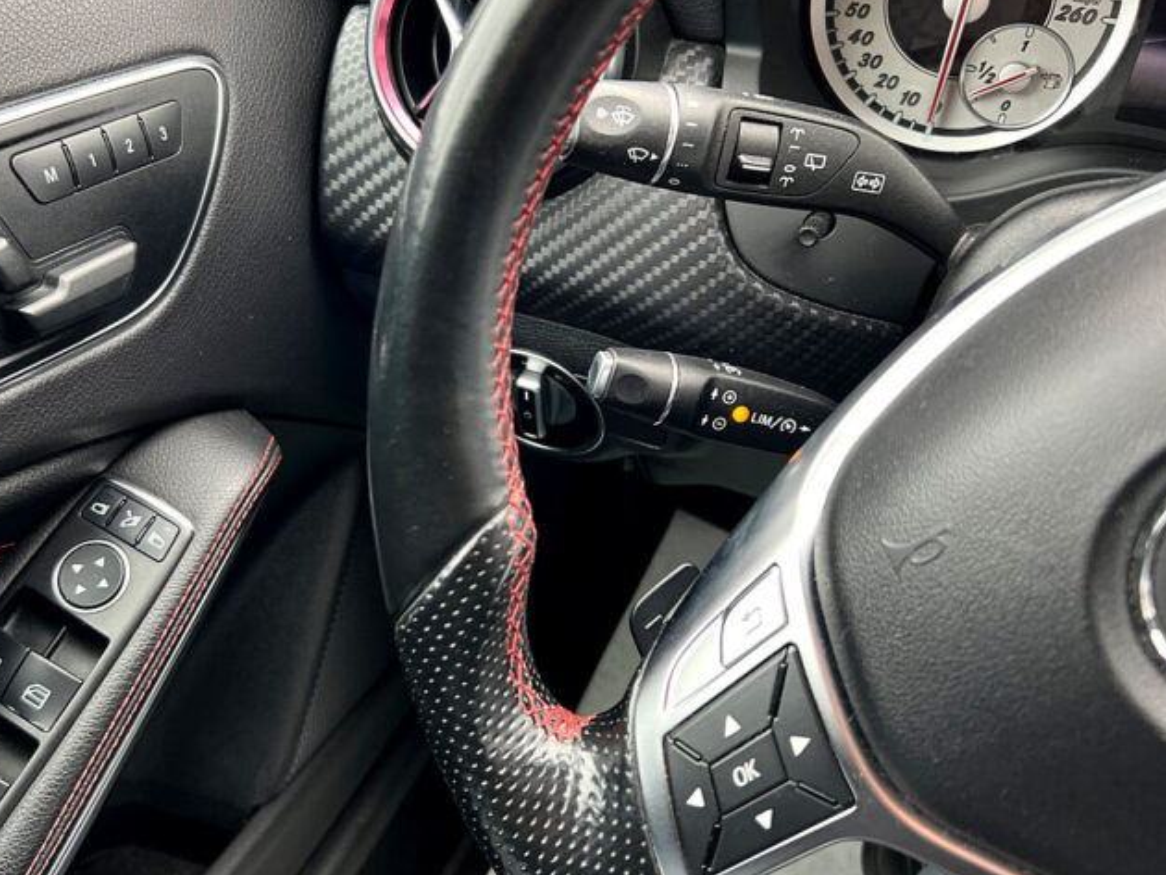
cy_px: 398
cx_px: 446
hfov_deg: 54.8
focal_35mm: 33
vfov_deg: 42.9
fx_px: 1112
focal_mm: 5.7
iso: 125
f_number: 1.5
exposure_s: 1/111
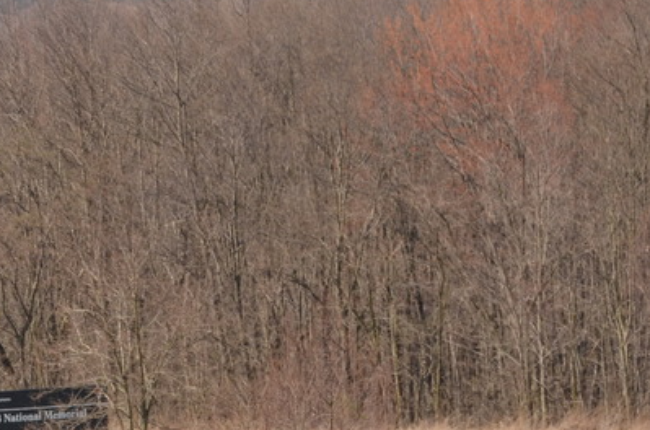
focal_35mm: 451
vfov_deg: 3.0
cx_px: 270
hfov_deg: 4.6
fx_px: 8124
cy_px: 371
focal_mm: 120
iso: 320
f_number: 18
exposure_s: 1/200
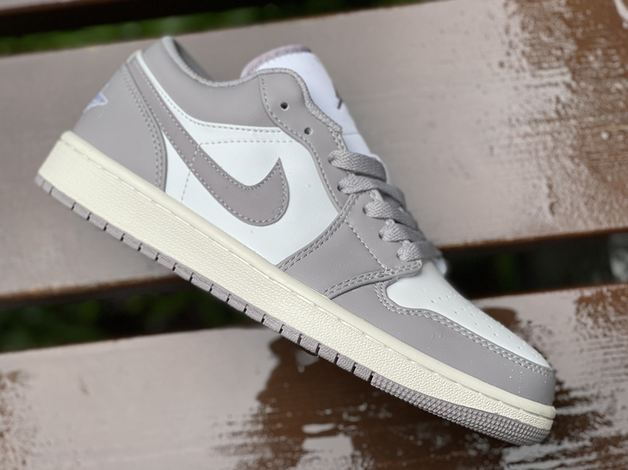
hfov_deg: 29.8
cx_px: 311
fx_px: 1179
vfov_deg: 22.6
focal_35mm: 65
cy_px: 233
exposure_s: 1/121
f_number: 2.2
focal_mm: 7.5
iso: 40
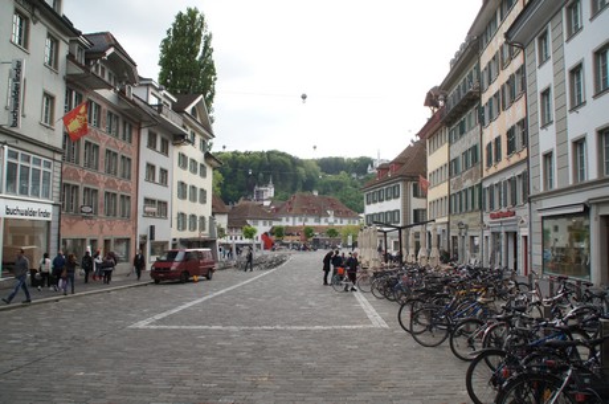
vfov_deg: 47.8
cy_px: 202
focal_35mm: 27
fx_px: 456
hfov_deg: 67.5
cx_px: 304
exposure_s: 1/100
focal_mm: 18
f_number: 6.3
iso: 100
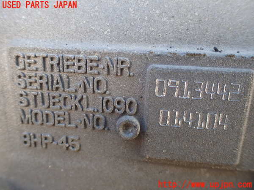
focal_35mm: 30
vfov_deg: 46.8
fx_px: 220
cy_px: 95
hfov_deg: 60.0
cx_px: 127
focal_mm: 5.4
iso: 200
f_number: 2.3
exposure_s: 1/125
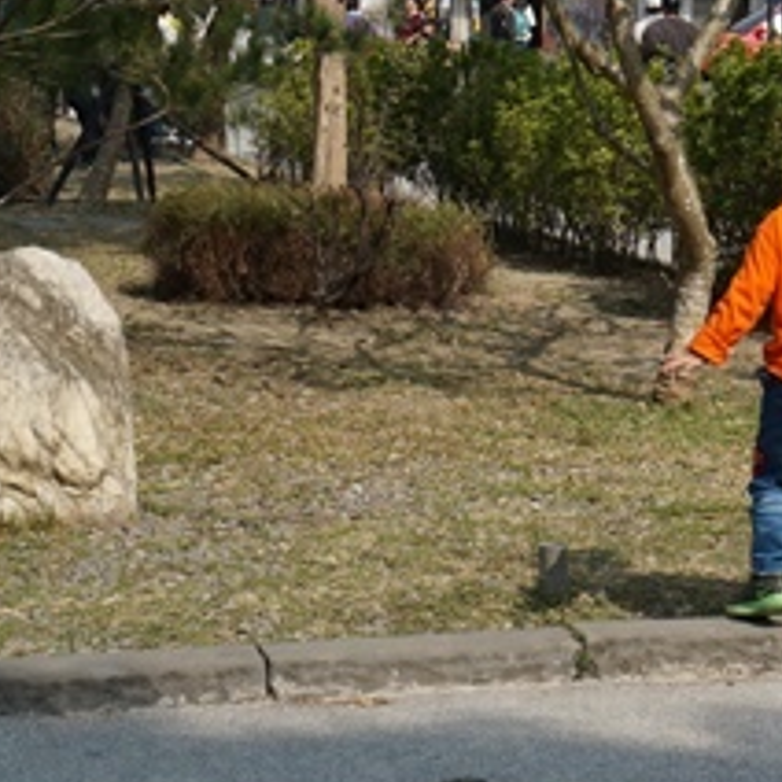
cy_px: 157
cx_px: 575
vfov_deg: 13.8
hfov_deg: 13.8
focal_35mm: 126
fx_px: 3226
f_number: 8
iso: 100
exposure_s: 1/320
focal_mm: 35
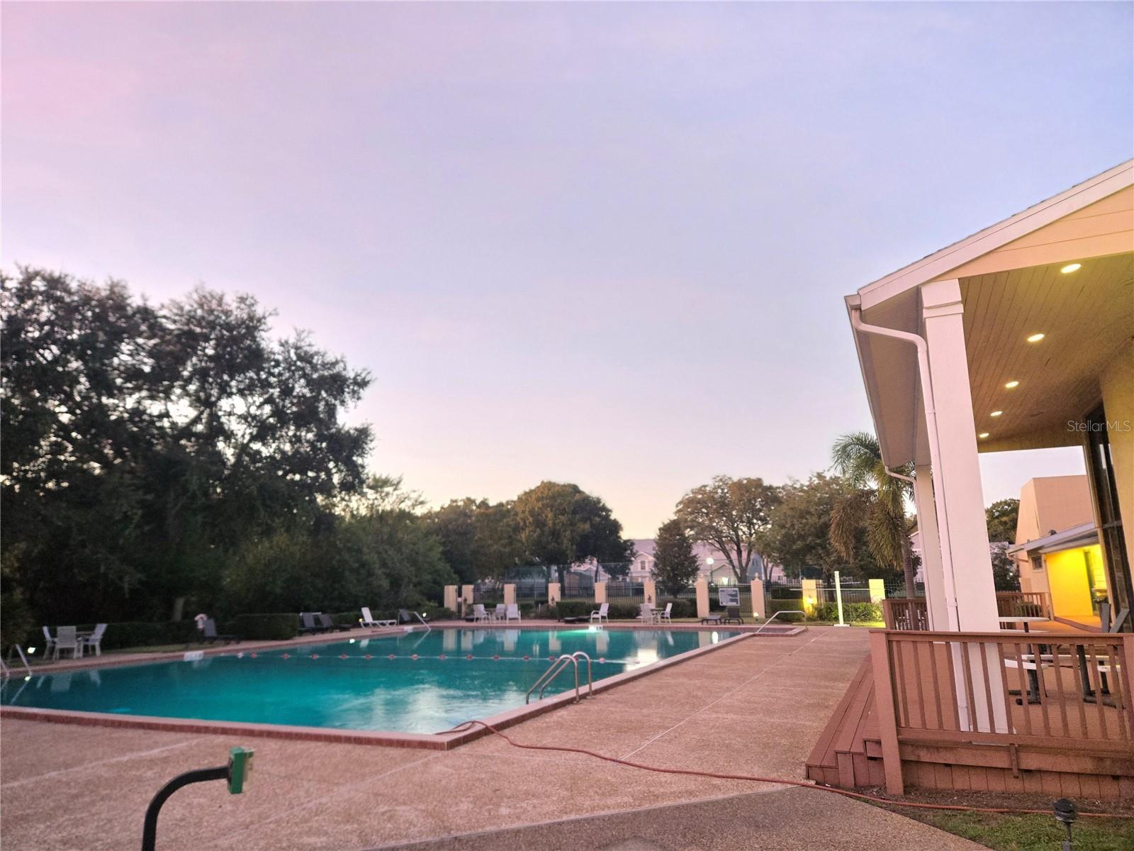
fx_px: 753
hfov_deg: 73.9
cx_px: 567
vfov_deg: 58.9
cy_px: 426
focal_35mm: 23
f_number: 1.8
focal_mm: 5.4
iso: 2000
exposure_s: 1/60
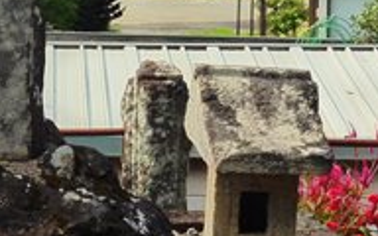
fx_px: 2112
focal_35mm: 205
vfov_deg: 6.4
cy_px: 6
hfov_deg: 10.0
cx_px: -98
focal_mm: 10.3
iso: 100
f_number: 5.6
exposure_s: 1/100
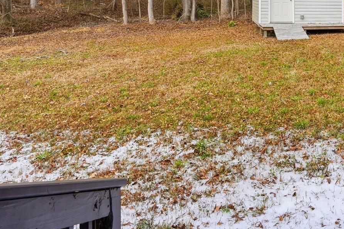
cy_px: -12
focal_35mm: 36
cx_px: 269
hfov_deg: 50.3
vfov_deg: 33.1
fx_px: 344
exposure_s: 1/800
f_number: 10
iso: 160
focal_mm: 16
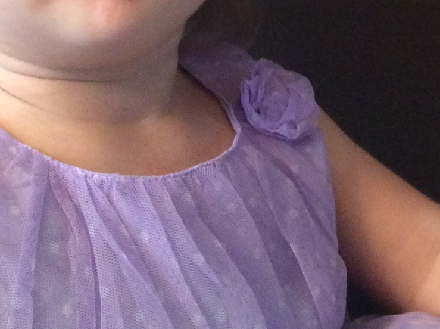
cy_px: -63
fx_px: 1130
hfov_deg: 21.6
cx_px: 380
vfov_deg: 15.9
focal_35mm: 89
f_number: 2.4
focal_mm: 3.3
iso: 250
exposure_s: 1/24
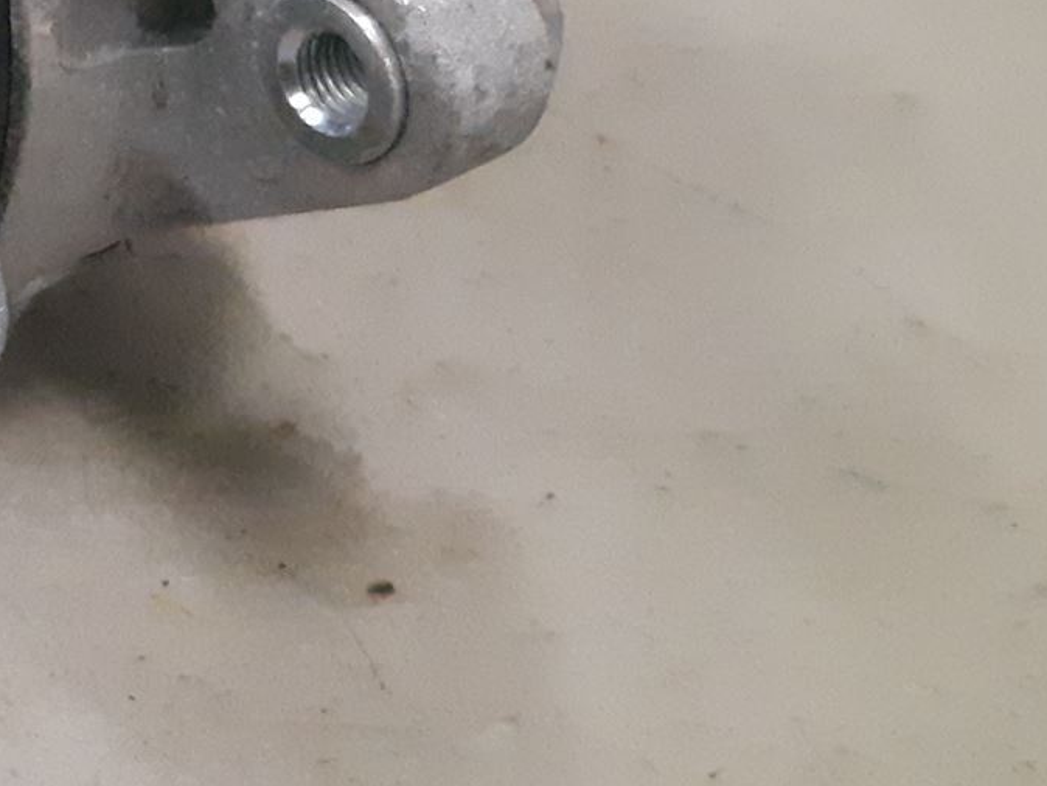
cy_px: -8
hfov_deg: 21.7
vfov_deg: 18.2
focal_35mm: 79
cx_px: -402
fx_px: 2390
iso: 800
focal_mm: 3.93
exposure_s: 1/245
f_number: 1.7
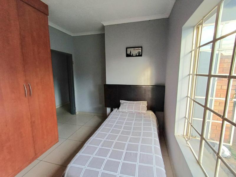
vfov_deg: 78.1
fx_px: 109
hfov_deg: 94.5
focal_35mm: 16
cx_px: 118
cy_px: 88
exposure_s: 1/100
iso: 100
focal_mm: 1.64
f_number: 2.2
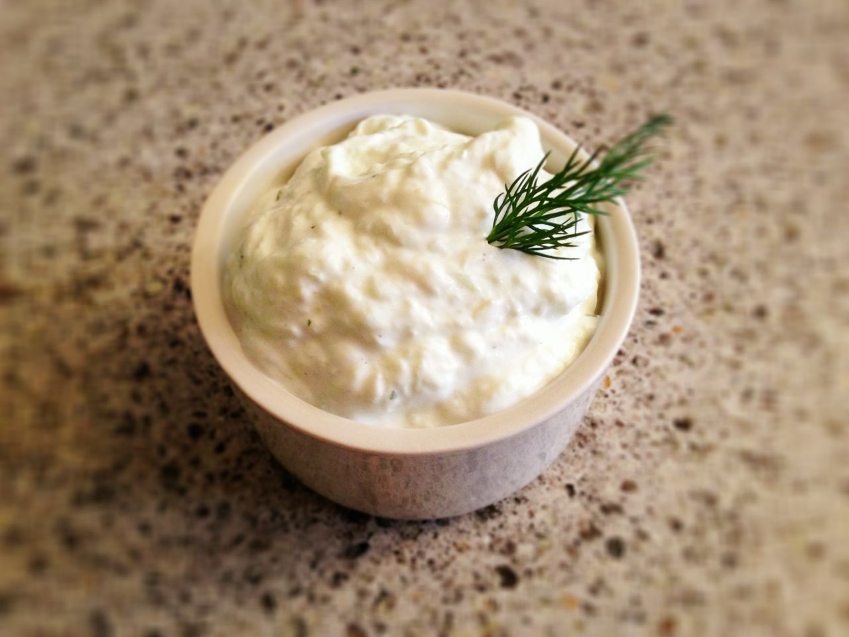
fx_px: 858
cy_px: 318
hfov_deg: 52.6
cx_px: 424
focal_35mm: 35
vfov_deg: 40.7
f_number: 2.4
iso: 160
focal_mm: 4.28
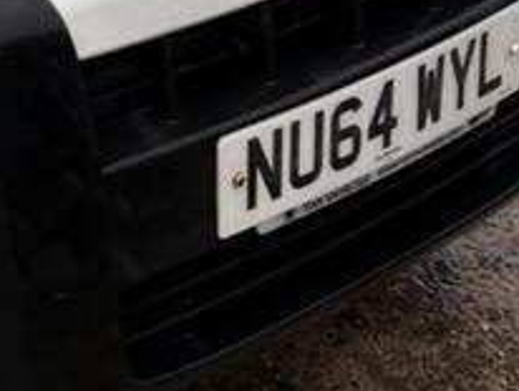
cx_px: -285
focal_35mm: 113
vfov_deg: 12.5
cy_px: -194
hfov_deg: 15.8
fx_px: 1696
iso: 40
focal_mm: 5.96
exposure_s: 1/122
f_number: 1.6
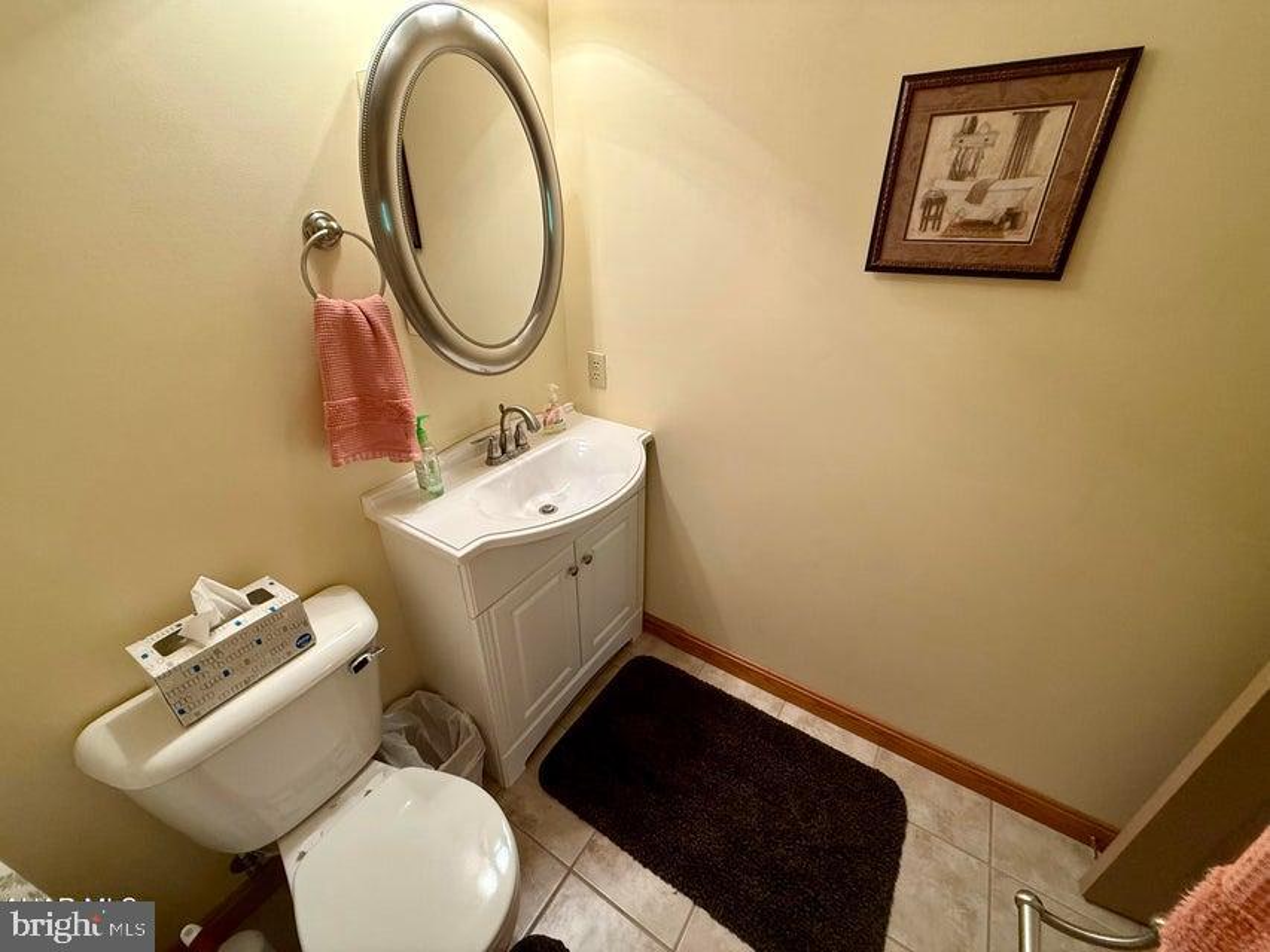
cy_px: 476
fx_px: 514
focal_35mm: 14
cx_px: 635
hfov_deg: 102.1
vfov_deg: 85.7
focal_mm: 2.22
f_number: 2.2
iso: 200
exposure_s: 1/60
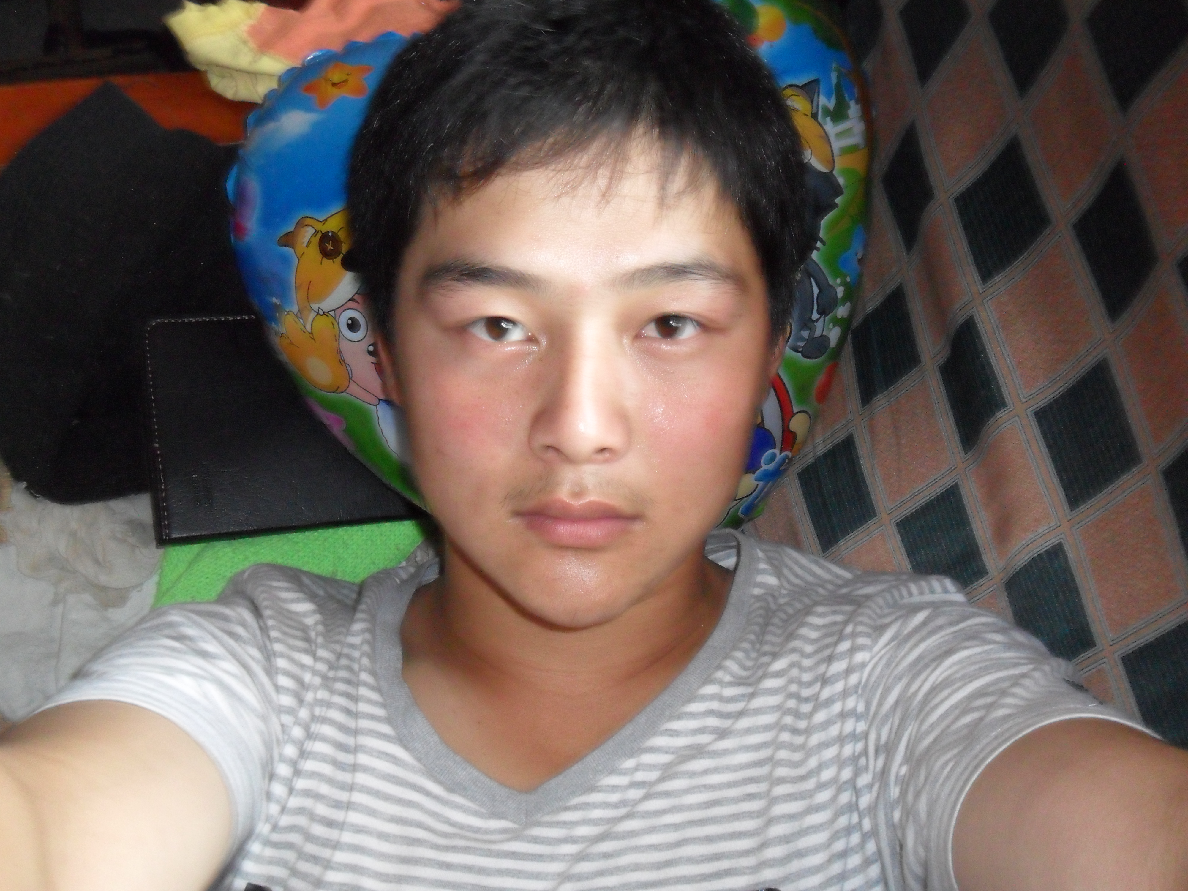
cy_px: 446
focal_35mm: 37
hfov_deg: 50.1
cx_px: 594
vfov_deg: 38.7
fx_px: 1270
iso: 400
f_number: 4
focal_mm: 6.6
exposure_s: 1/15
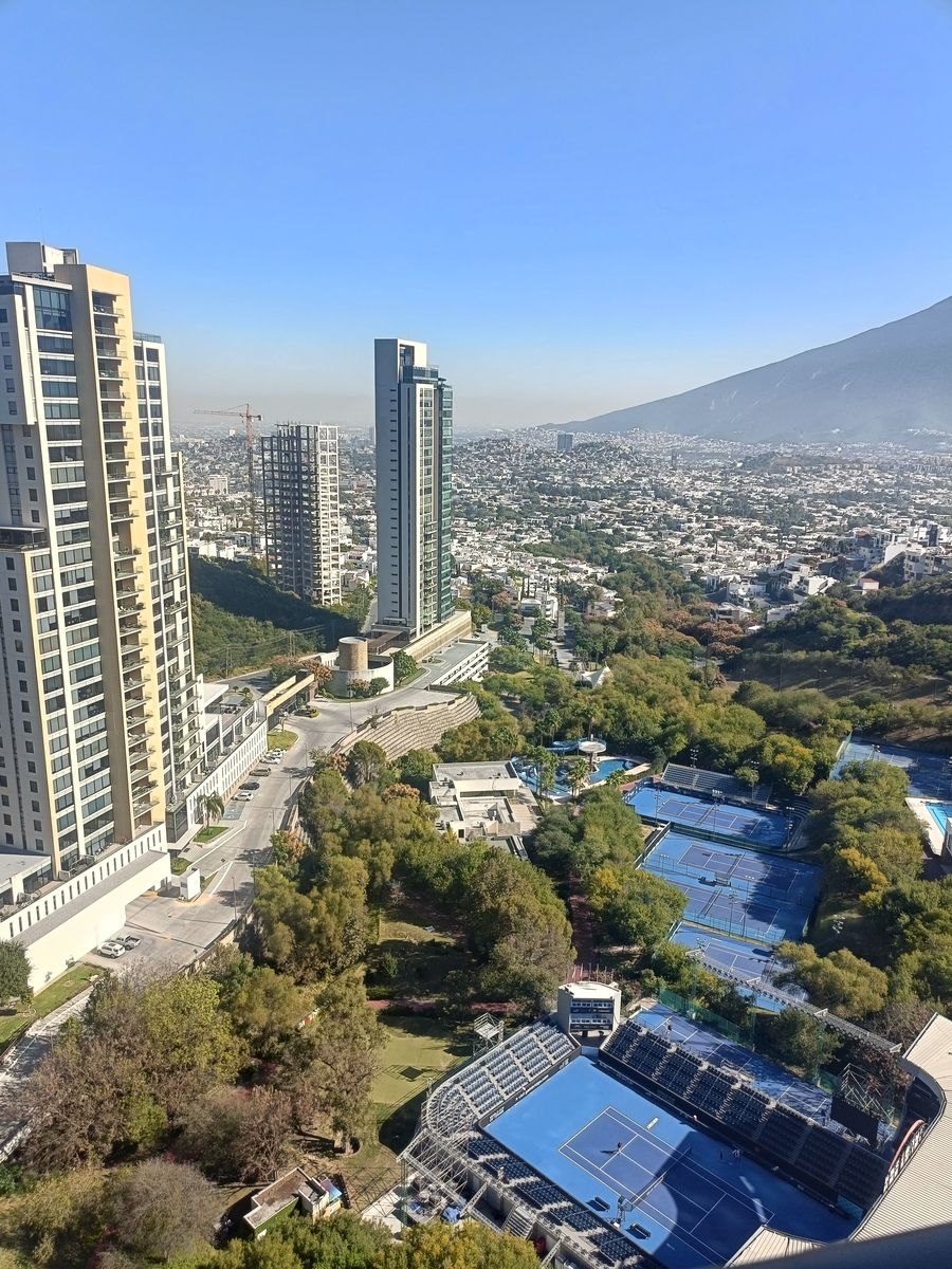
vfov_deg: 69.4
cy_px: 634
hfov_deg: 54.9
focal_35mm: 25
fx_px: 917
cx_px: 476
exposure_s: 1/739
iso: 64
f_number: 1.7
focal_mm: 4.7
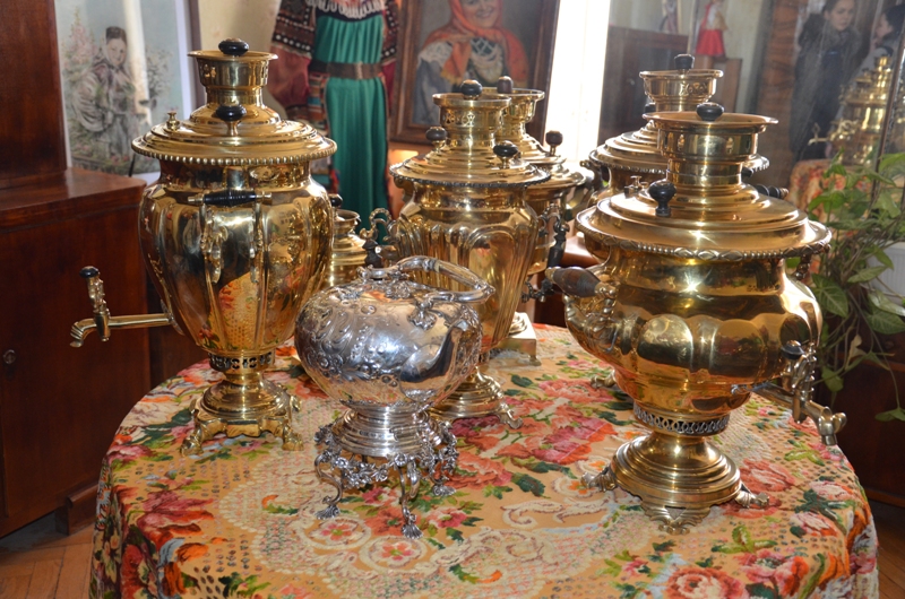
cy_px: 300
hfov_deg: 49.6
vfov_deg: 34.1
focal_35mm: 39
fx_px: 978
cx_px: 452
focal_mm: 26
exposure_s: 1/60
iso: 800
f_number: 4
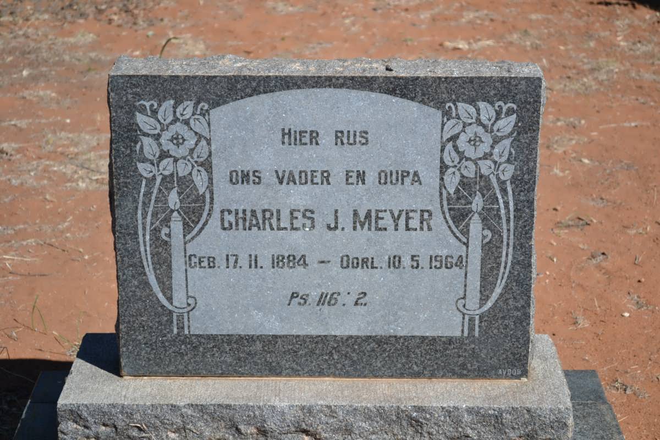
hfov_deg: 24.6
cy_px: 220
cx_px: 330
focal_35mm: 82
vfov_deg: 16.6
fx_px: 1512
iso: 125
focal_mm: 55
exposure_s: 1/125
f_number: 5.6
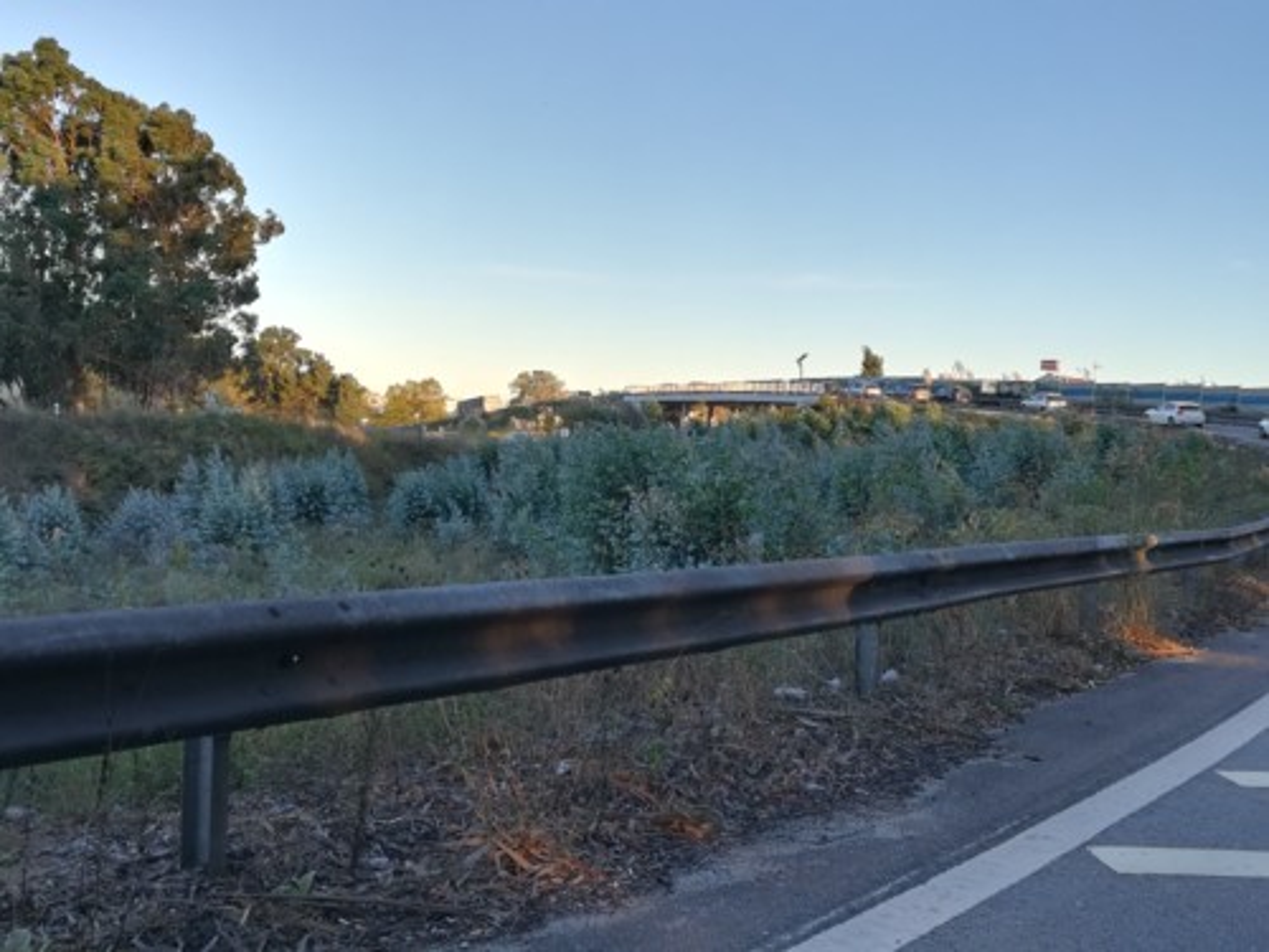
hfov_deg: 50.1
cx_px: 634
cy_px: 476
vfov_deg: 38.7
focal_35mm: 37
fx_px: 1356
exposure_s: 1/364
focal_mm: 3.83
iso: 50
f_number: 2.2
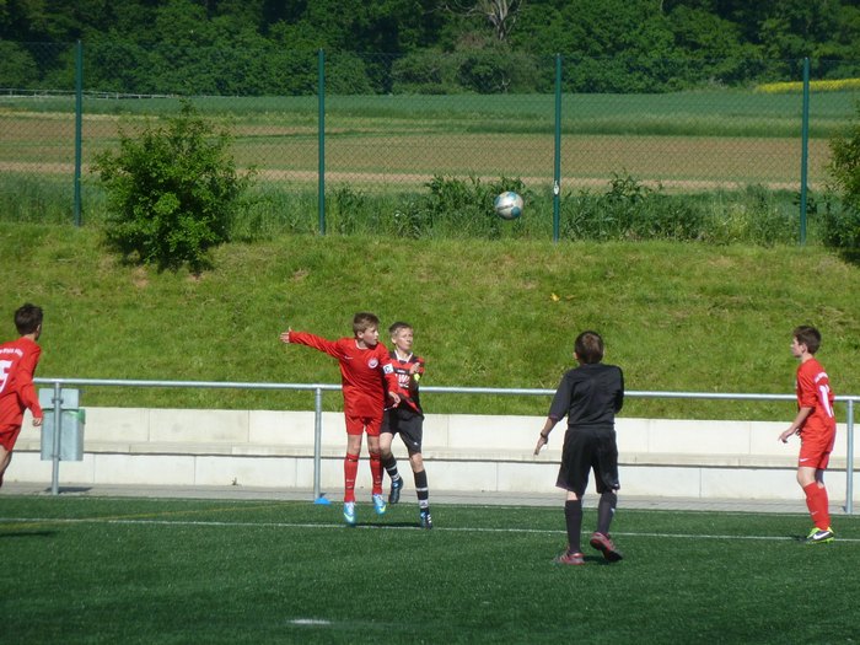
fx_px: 7453
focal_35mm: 300
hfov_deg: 6.6
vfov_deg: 5.0
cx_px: 430
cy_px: 322
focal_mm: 49.2
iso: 160
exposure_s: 1/1000
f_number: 4.9
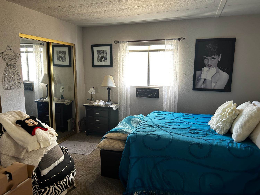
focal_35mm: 26
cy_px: 98
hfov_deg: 67.3
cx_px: 130
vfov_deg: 53.1
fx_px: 195
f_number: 1.5
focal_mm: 5.7
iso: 125
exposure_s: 1/60
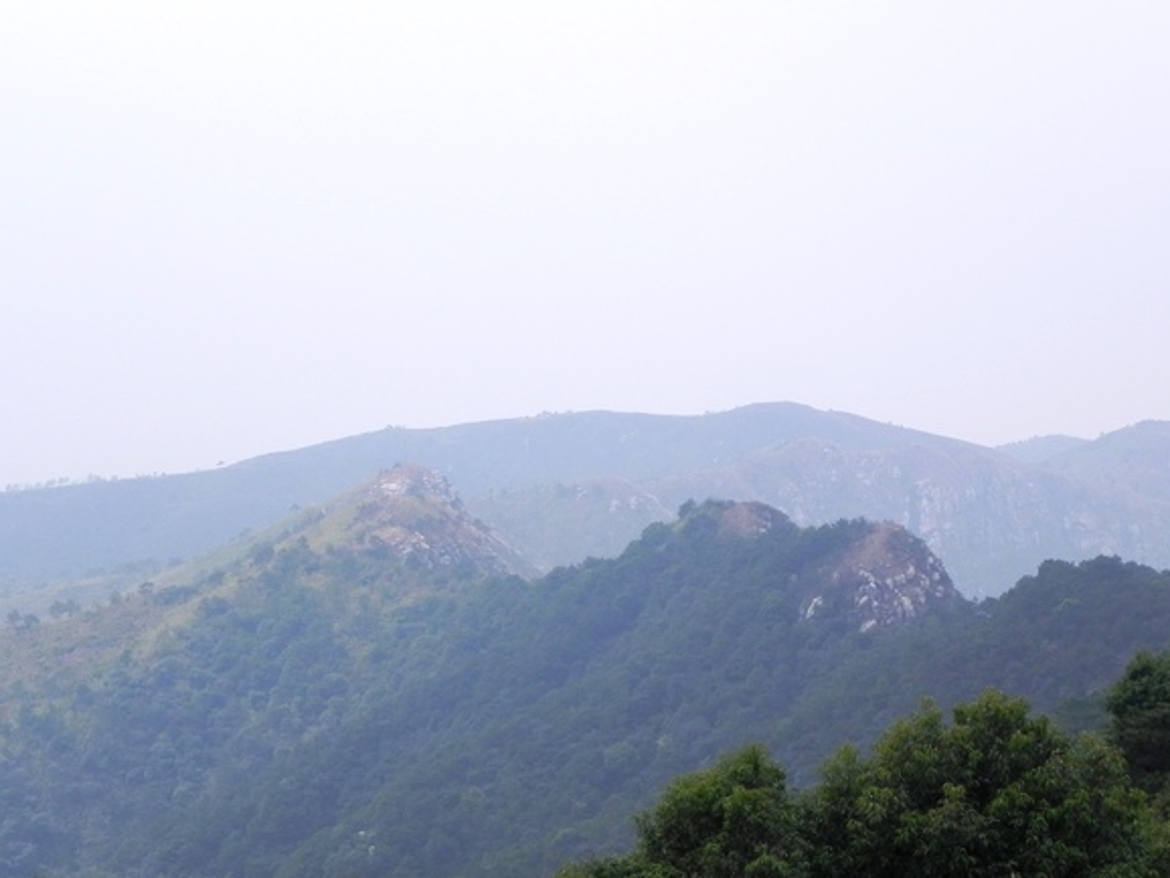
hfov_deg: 17.1
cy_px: 529
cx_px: 632
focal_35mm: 115
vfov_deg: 12.9
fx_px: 3889
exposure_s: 1/390
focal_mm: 16.9
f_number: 7.1
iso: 160
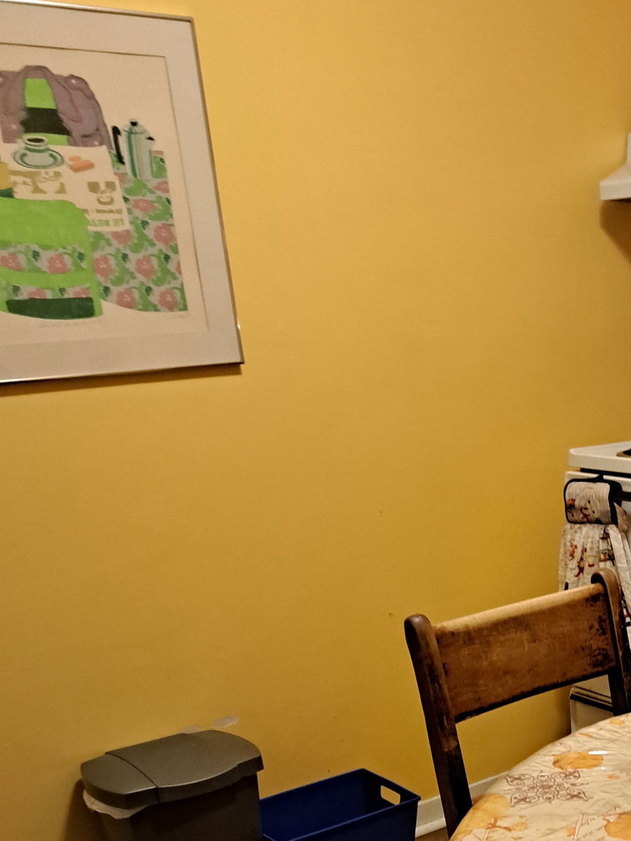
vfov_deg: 38.4
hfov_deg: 30.3
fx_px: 1118
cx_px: 552
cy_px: 754
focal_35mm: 46
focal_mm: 5.23
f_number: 1.8
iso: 500
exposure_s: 1/30
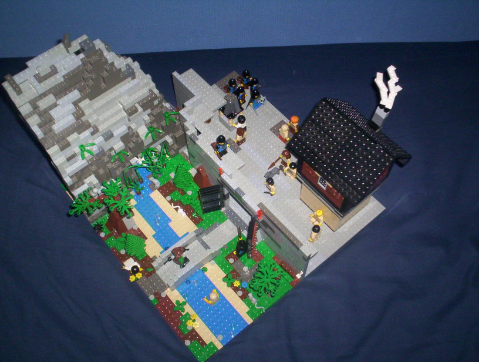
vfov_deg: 37.9
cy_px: 181
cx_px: 240
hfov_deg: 48.9
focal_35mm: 38
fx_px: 527
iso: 140
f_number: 4.5
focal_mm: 4.99
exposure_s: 1/60
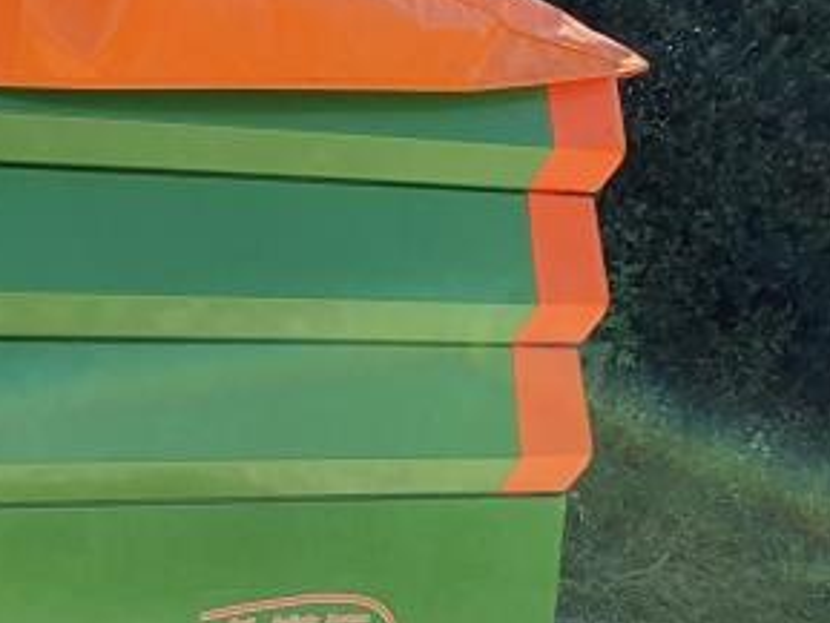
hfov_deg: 19.4
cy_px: 675
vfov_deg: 15.7
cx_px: -296
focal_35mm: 92
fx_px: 2207
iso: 50
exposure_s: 1/712
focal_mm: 4.32
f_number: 2.4
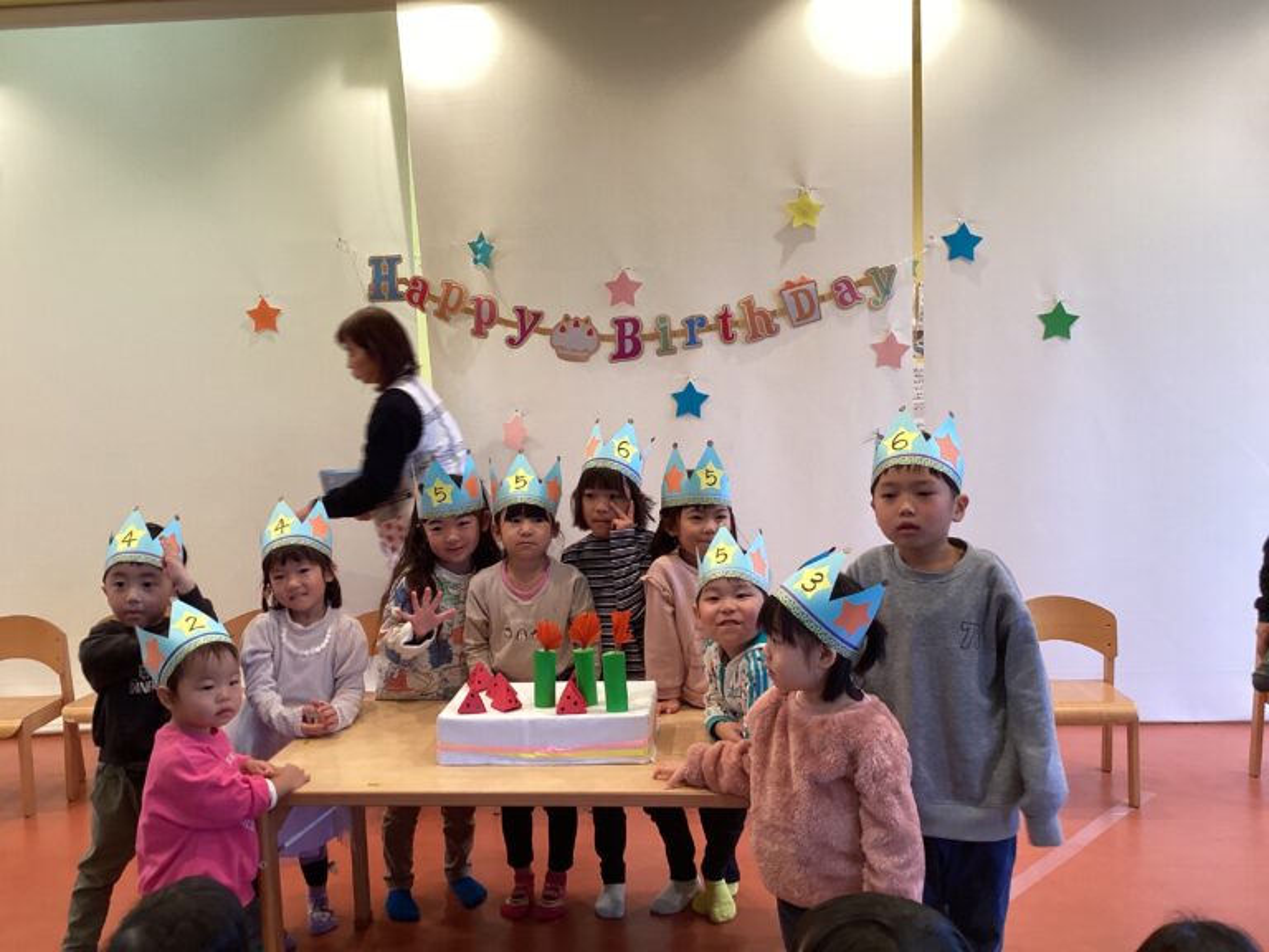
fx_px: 1136
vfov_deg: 45.4
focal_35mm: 31
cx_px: 634
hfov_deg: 58.4
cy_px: 476
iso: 125
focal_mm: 3.3
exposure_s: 1/50
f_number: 2.4
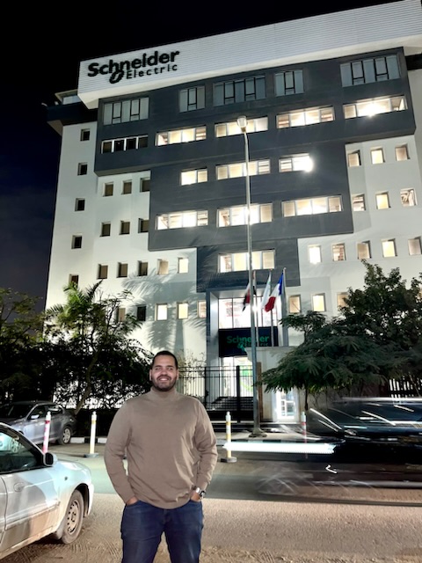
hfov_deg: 53.1
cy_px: 282
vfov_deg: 67.3
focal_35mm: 26
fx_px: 423
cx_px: 211
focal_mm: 5.1
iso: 100
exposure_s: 1/4
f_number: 1.6
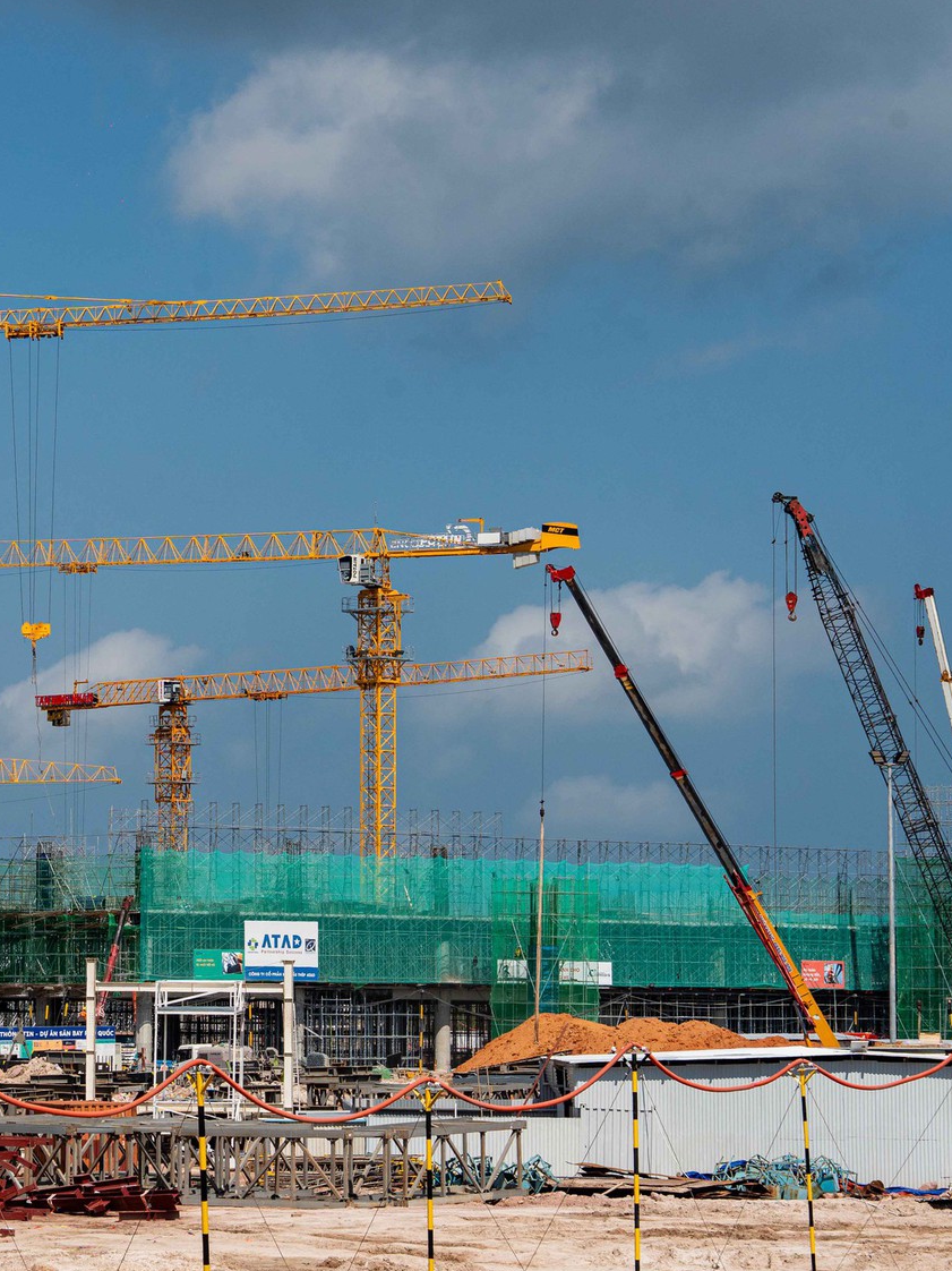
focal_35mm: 120
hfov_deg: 12.3
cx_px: 161
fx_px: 4402
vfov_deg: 16.4
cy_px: 654
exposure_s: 1/800
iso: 160
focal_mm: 70
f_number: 10
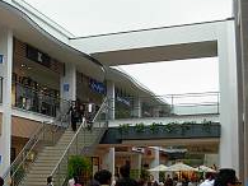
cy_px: 111
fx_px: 558
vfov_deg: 18.9
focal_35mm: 78
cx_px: 18
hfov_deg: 24.2
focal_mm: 6.3
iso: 79
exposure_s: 1/166
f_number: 2.9
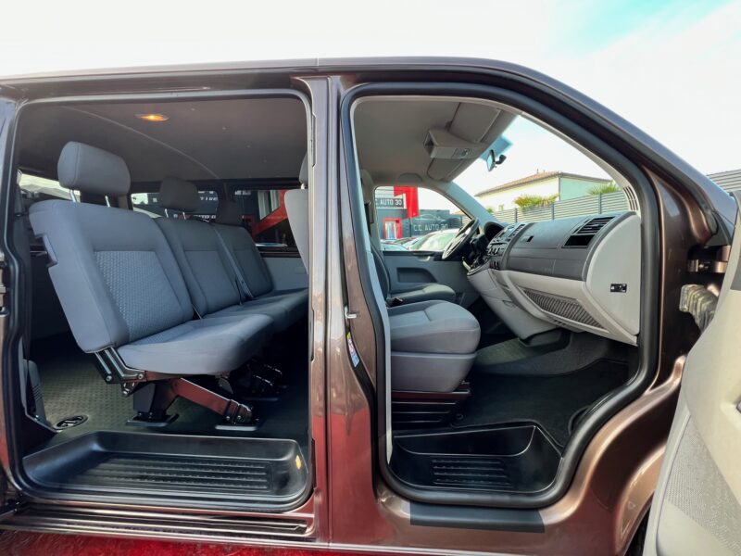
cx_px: 370
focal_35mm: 13
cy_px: 278
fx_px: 278
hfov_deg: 106.2
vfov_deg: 89.9
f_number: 1.8
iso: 40
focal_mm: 1.57
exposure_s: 1/99
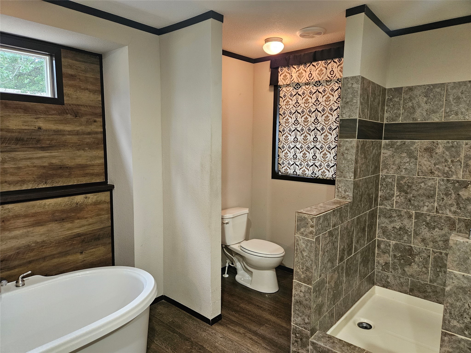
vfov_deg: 58.9
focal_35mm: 23
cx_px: 236
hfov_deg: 73.9
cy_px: 176
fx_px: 313
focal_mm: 5.4
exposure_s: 1/120
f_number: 1.8
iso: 400
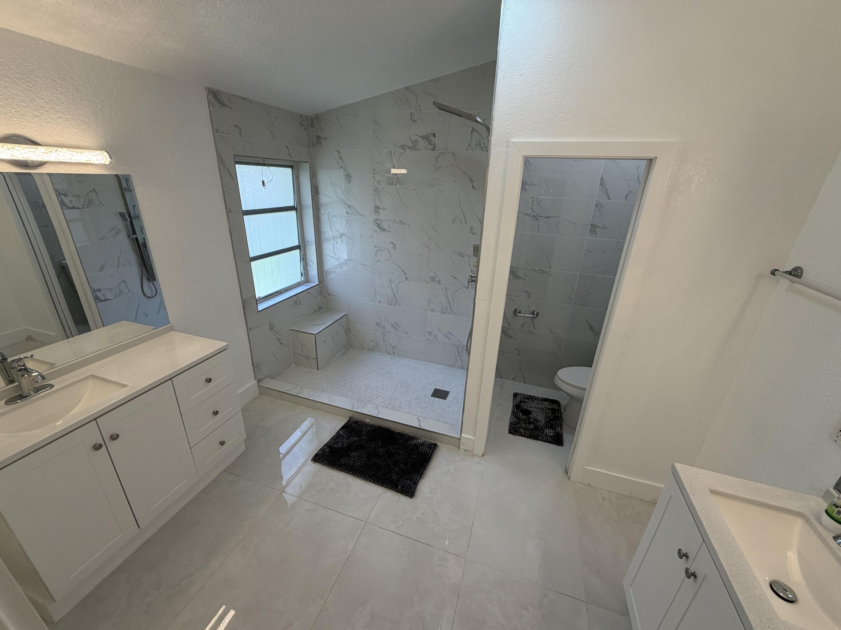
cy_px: 315
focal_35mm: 14
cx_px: 420
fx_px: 340
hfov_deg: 102.1
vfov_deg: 85.7
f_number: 2.2
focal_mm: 2.22
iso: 80
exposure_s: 1/120
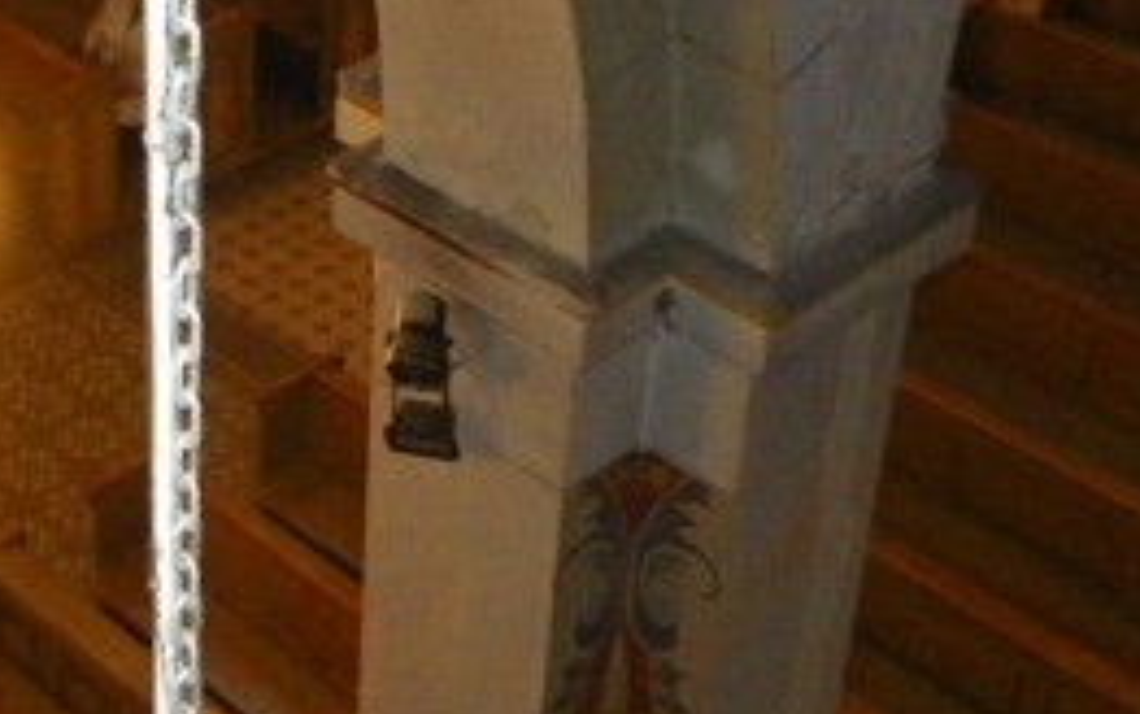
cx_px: -213
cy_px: 48
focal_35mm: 84
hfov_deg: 22.7
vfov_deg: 15.4
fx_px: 2611
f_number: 2.8
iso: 250
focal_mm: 4.6
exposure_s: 1/30
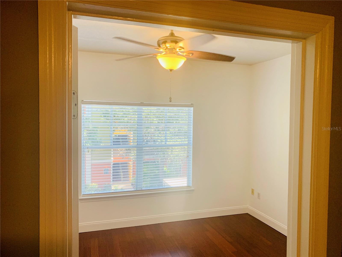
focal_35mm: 26
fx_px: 257
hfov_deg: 67.3
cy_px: 128
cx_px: 171
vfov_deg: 53.1
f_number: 1.8
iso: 64
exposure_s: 1/60
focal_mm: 4.25
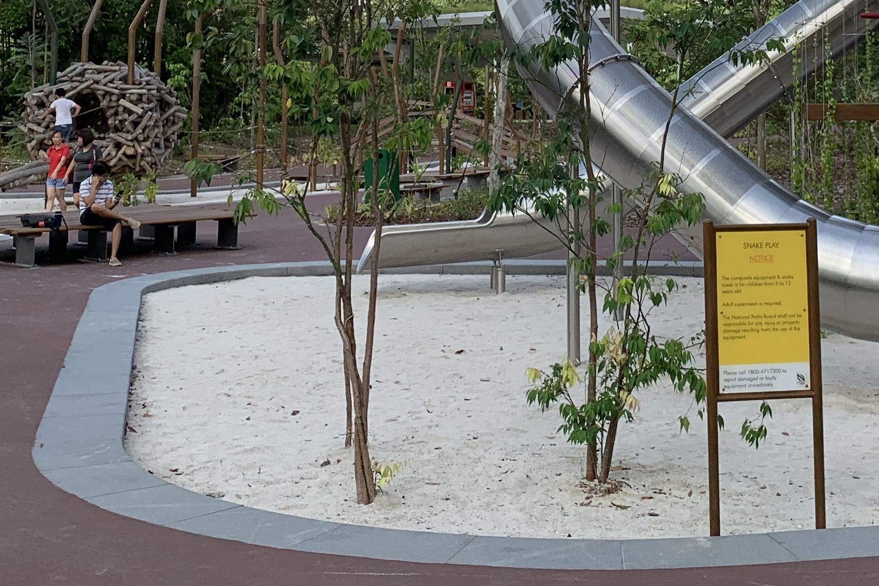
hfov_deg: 31.6
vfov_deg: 20.3
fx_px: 1538
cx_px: 598
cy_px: -99
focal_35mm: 63
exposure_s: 1/2160
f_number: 1.8
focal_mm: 4.25
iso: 25
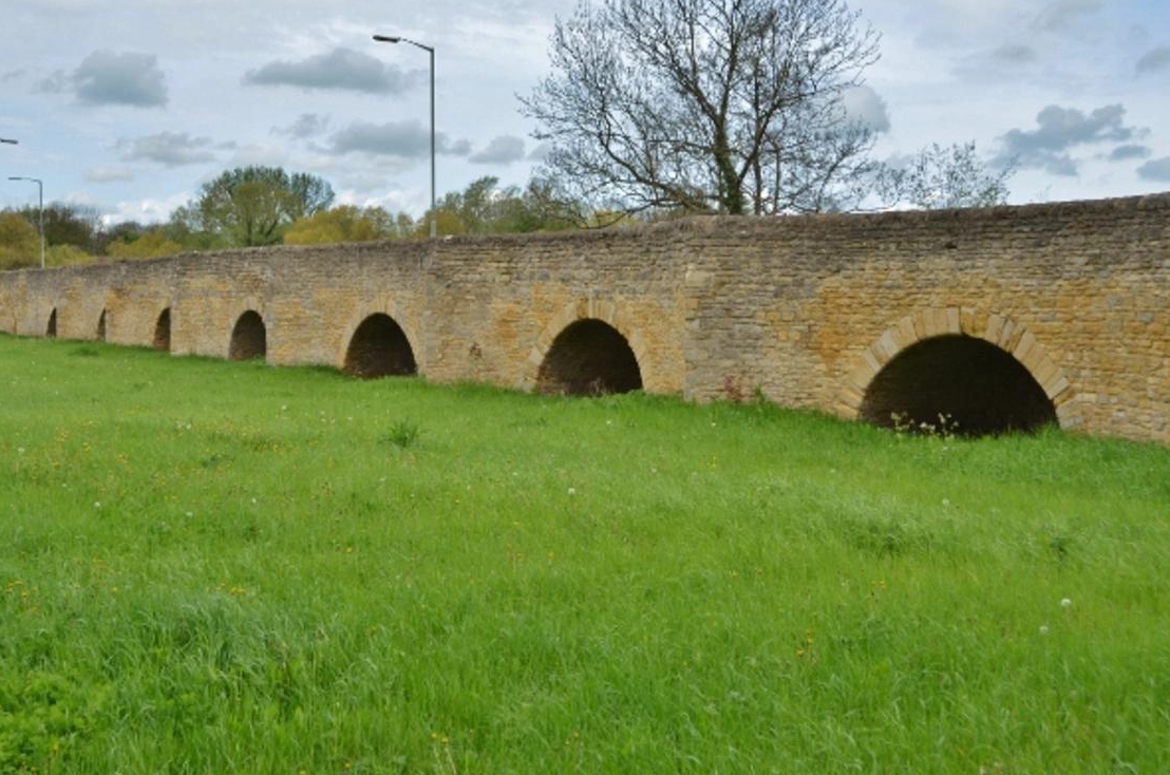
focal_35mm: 39
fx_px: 1265
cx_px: 563
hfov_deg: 49.6
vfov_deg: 34.1
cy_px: 364
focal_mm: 24
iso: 160
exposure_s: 1/250
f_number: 8
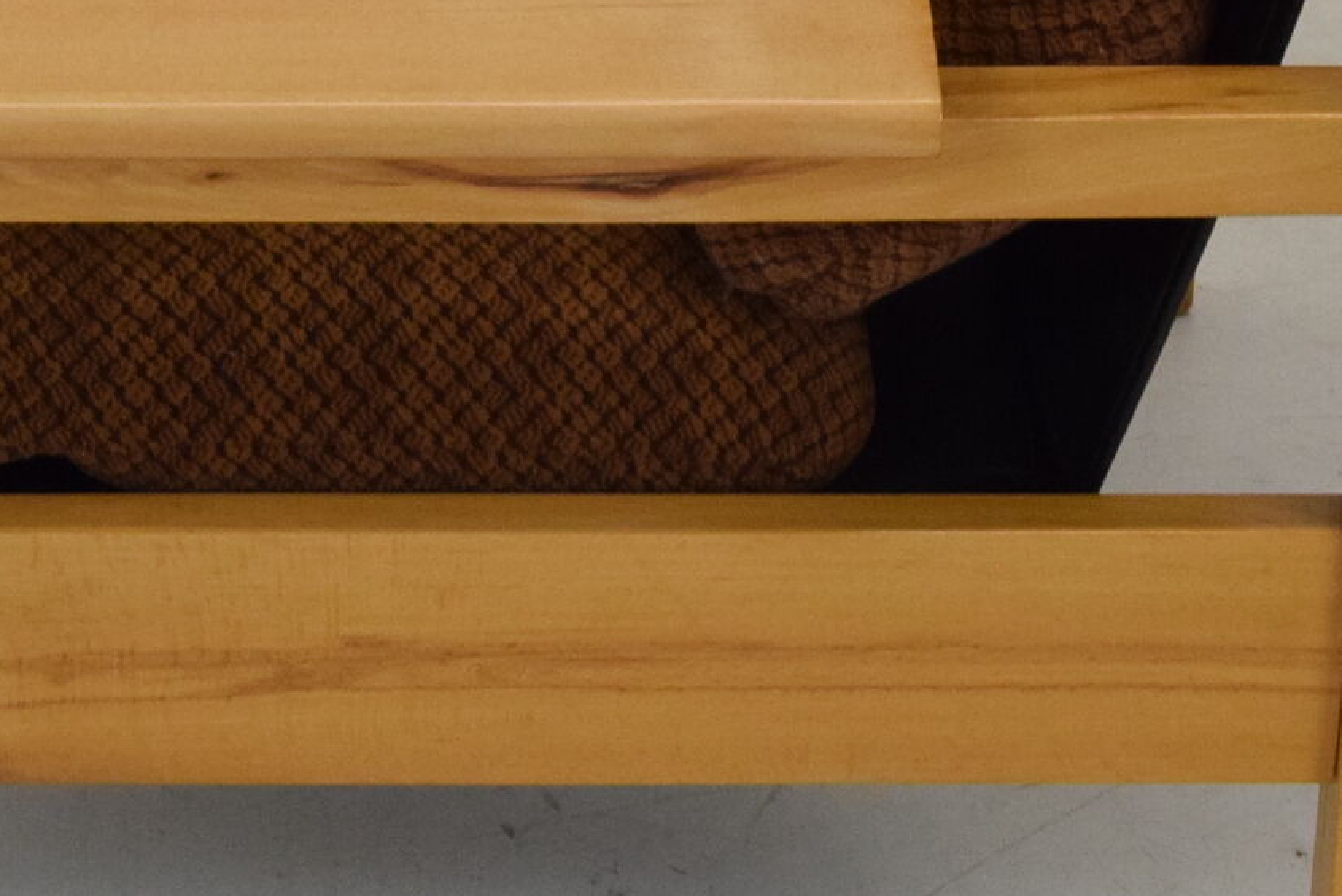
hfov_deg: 12.5
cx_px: 541
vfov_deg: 8.3
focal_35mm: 165
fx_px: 6146
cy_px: 126
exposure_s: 1/250
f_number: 8
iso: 1600
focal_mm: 31
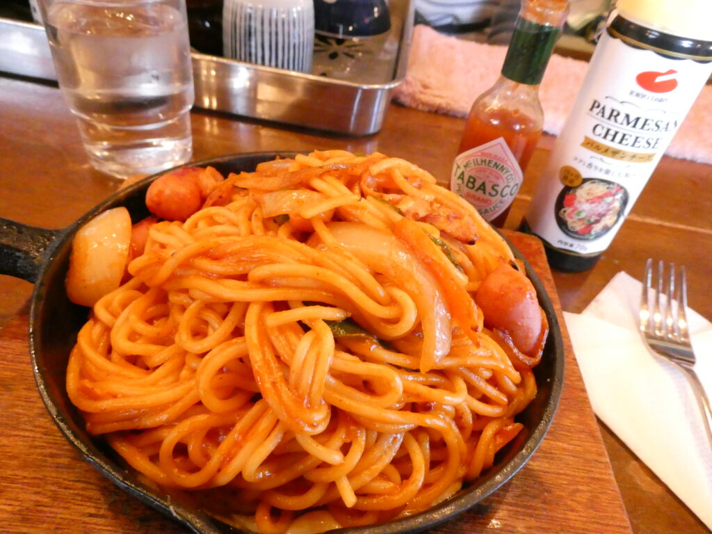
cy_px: 267
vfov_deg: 56.8
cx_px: 356
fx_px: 494
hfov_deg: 71.6
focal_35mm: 24
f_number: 3.3
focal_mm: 4.3
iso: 1600
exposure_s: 1/25
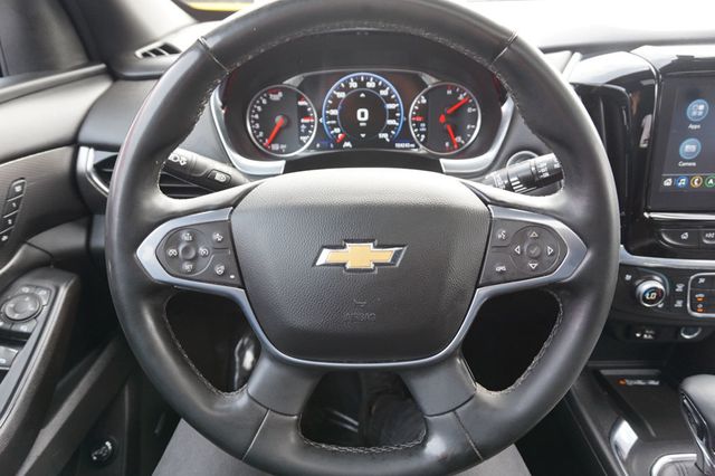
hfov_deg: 73.8
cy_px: 238
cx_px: 358
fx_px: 476
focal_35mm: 24
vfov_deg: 53.1
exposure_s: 1/60
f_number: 4
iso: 250
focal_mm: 16
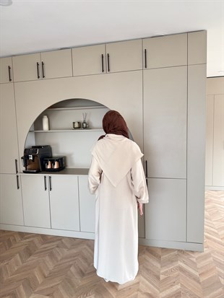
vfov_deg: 71.6
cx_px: 112
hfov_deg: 56.8
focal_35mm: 24
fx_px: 207
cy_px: 149
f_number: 1.78
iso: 100
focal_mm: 6.76
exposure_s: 1/121
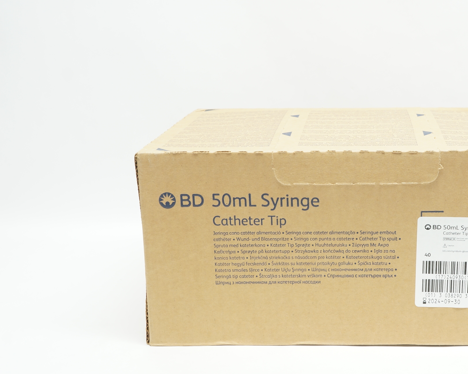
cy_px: 227
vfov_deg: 25.3
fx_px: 831
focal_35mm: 60
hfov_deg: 30.9
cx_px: 355
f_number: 8
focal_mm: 28
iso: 400
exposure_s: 1/15
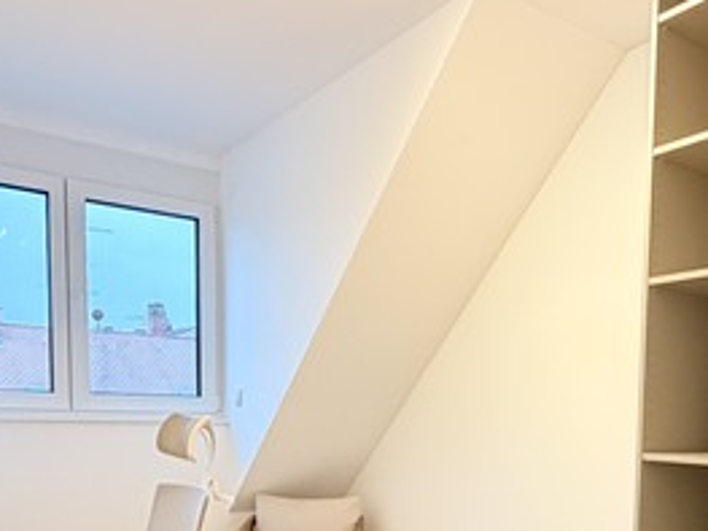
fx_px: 777
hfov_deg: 47.2
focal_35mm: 38
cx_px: 532
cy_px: 481
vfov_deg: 35.4
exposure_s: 1/50
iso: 320
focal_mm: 2.22
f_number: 2.2
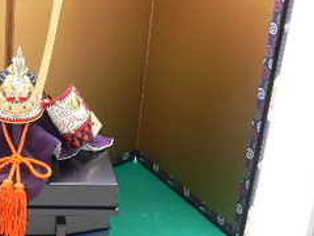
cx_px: -5
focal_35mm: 73
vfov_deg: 20.2
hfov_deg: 25.3
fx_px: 662
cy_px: 133
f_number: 2.8
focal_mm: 5.8
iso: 100
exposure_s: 1/20
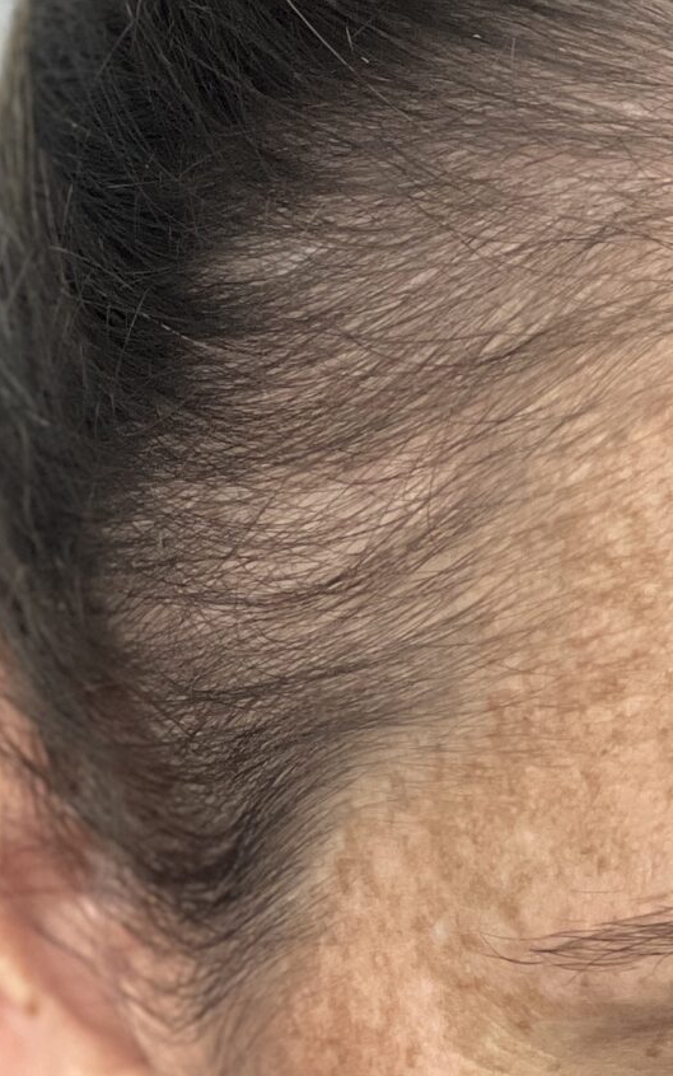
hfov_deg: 5.3
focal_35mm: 247
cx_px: 826
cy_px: 711
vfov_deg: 8.5
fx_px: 7246
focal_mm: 9
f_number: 2.8
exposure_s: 1/121
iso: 200
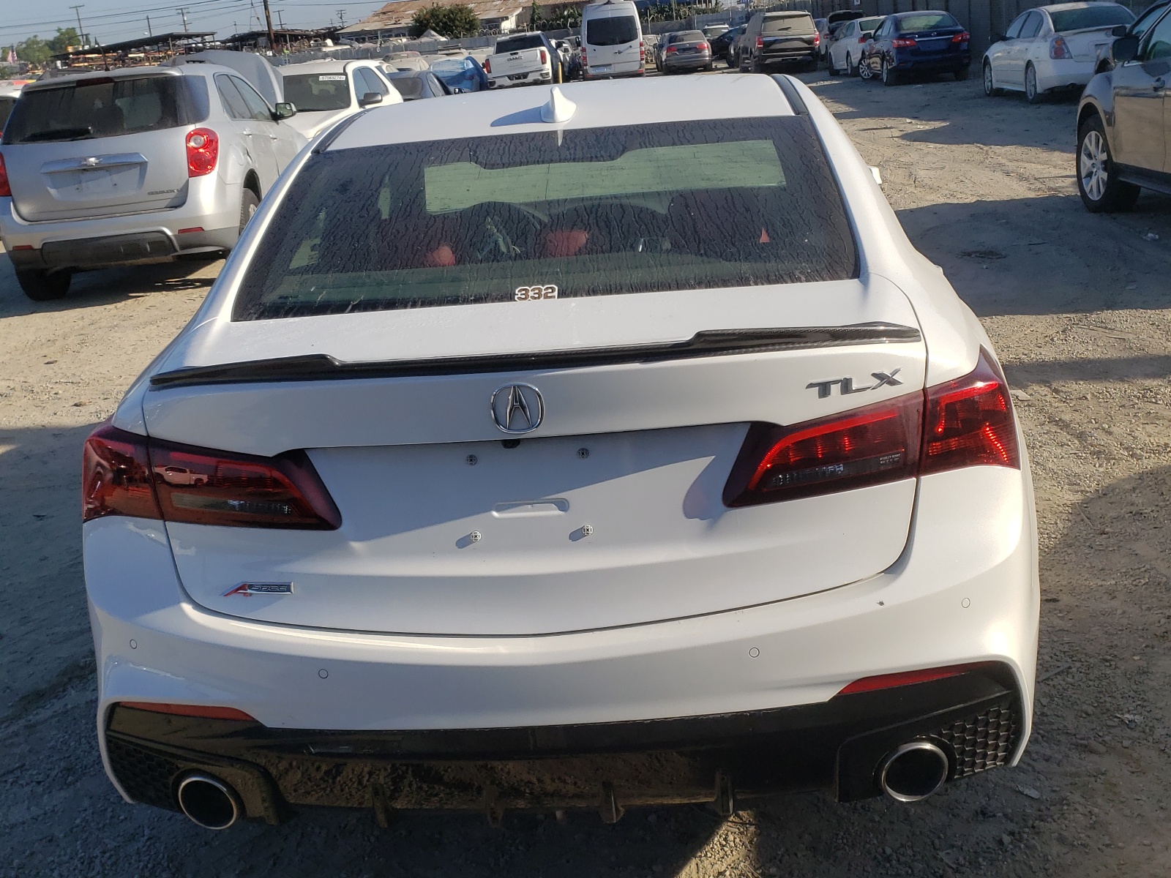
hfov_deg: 67.3
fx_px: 880
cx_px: 586
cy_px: 439
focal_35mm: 26
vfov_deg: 53.1
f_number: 1.5
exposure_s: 1/3333
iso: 50
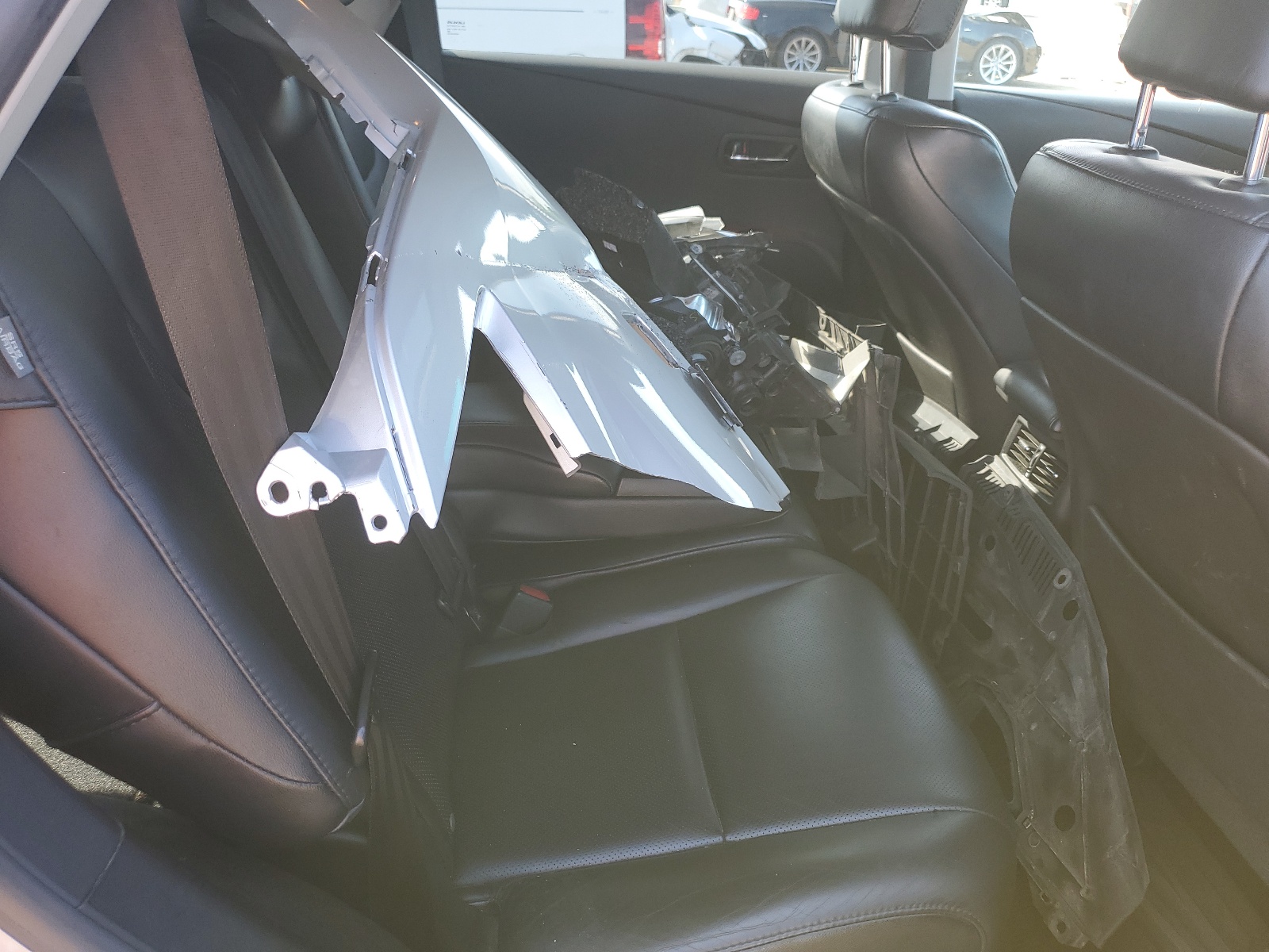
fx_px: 953
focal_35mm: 26
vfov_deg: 53.1
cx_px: 634
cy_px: 476
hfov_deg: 67.3
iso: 52
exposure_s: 1/120
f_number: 1.5
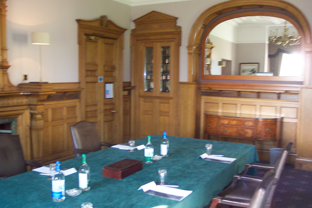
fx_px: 329
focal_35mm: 38
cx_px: 156
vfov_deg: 35.1
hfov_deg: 50.7
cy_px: 104
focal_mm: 8
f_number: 2.8
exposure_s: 1/45
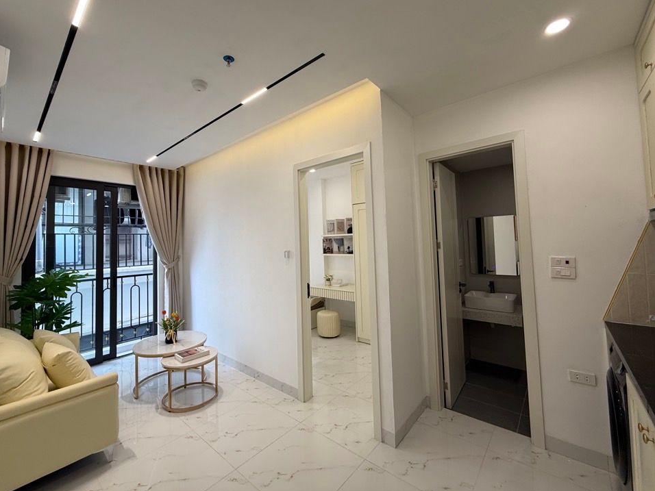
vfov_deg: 81.7
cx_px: 317
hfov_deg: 98.1
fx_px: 284
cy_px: 230
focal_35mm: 15
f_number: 2.2
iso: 50
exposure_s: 1/99
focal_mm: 2.22
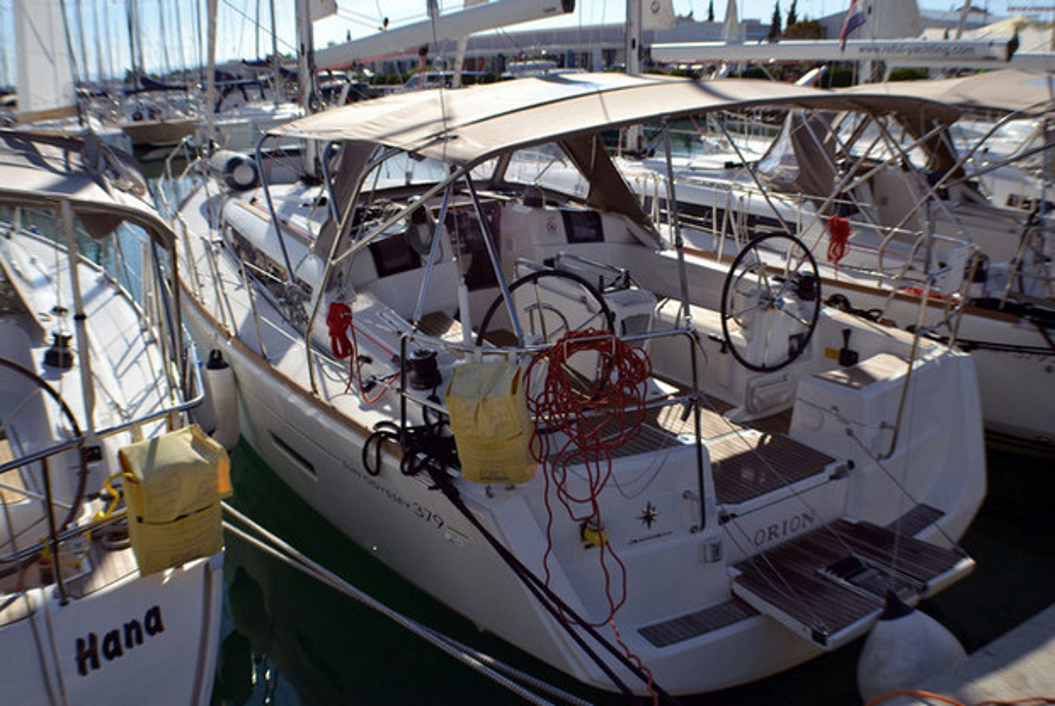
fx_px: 1232
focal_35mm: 42
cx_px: 528
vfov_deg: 32.0
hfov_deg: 46.3
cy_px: 353
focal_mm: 28
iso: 100
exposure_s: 1/800
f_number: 4.5
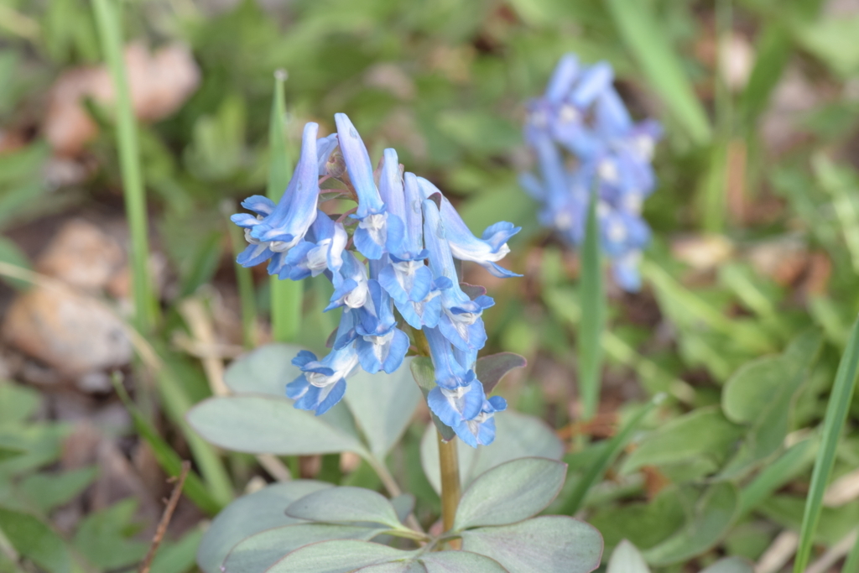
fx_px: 3579
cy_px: 286
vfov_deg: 9.2
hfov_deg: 13.7
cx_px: 430
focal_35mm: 150
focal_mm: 100
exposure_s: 1/80
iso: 500
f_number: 14
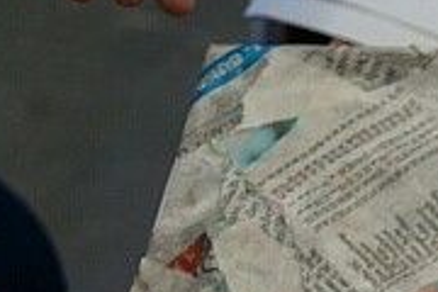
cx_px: 825
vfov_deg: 7.6
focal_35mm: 173
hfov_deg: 11.0
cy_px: 582
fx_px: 2105
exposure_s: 1/160
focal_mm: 26
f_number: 4
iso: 800
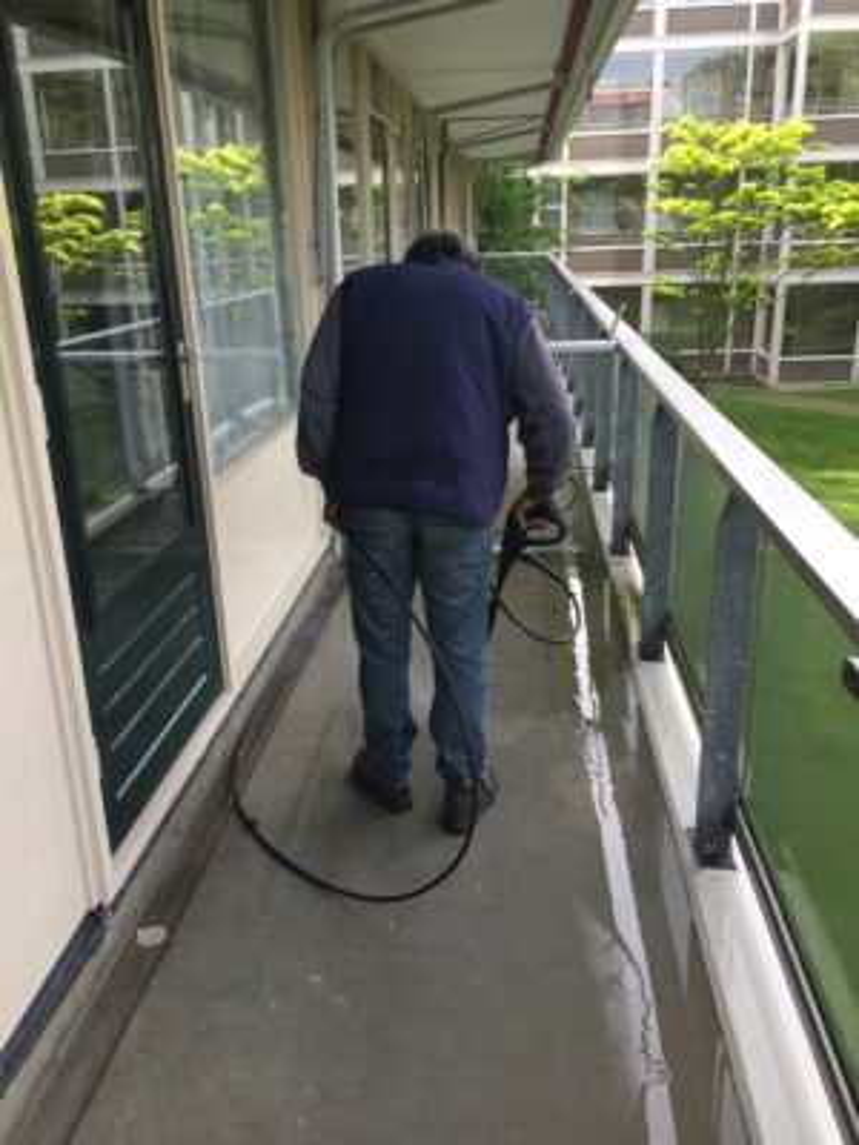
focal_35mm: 29
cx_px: 430
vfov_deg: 61.7
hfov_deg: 48.2
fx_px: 960
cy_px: 572
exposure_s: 1/247
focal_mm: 4.15
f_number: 2.2
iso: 32
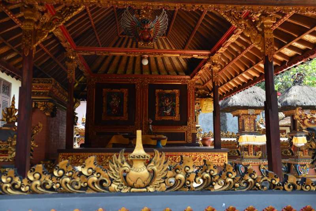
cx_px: 158
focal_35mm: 35
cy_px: 106
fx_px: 307
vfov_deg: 37.9
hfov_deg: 54.4
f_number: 5
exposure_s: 1/100
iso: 100
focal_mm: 35
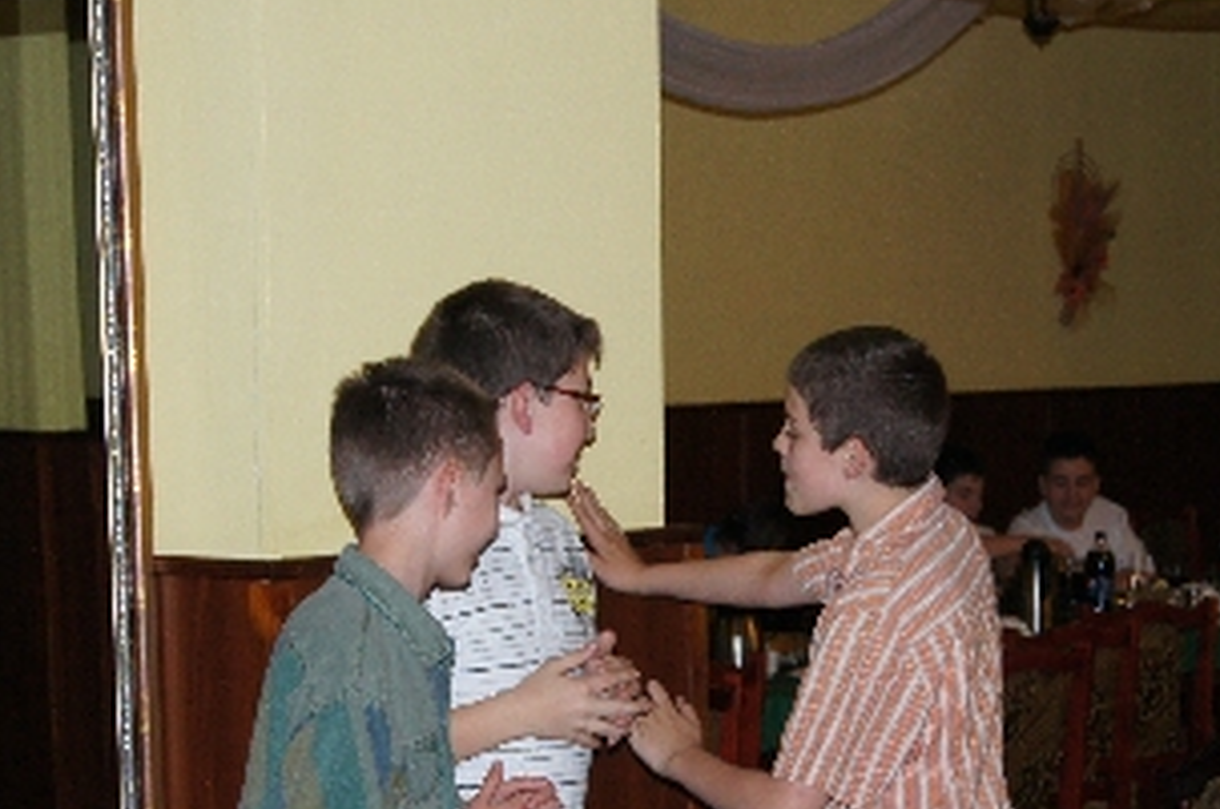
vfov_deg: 13.0
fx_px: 3518
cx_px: 705
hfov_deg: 19.7
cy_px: 739
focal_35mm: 104
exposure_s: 1/60
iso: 640
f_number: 5
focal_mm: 35
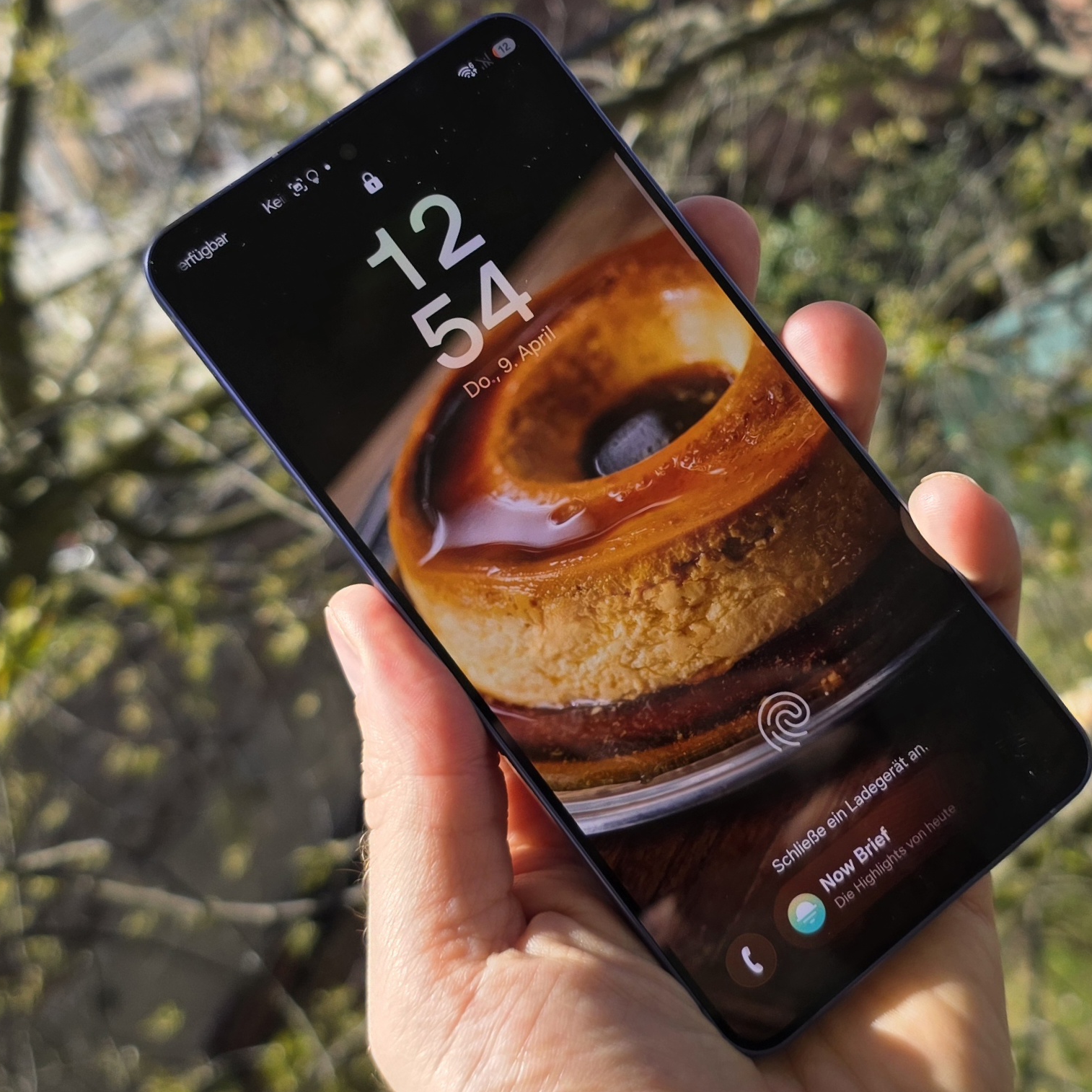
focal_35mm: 28
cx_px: 696
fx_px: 999
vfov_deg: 57.3
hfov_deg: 56.5
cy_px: 539
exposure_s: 1/5000
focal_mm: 6.3
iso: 80
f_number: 1.7
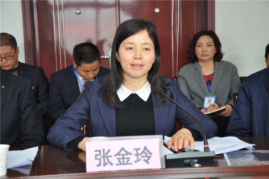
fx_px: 560
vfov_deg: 18.1
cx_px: 134
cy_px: 90
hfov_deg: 27.0
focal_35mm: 75
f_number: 5
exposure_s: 1/25
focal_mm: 50
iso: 400
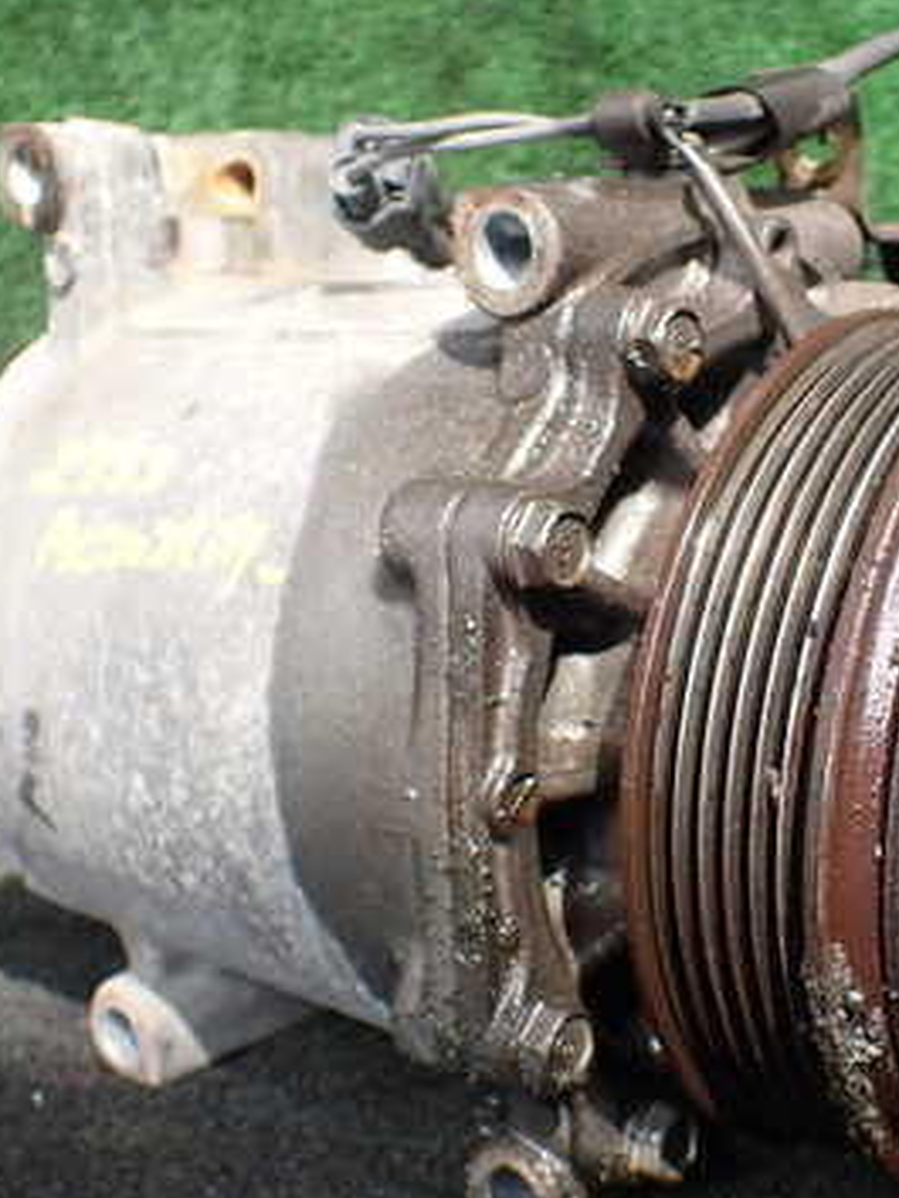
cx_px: 614
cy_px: 560
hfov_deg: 28.4
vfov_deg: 37.5
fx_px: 1765
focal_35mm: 51
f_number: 2.3
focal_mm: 5.4
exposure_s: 1/125
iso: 125
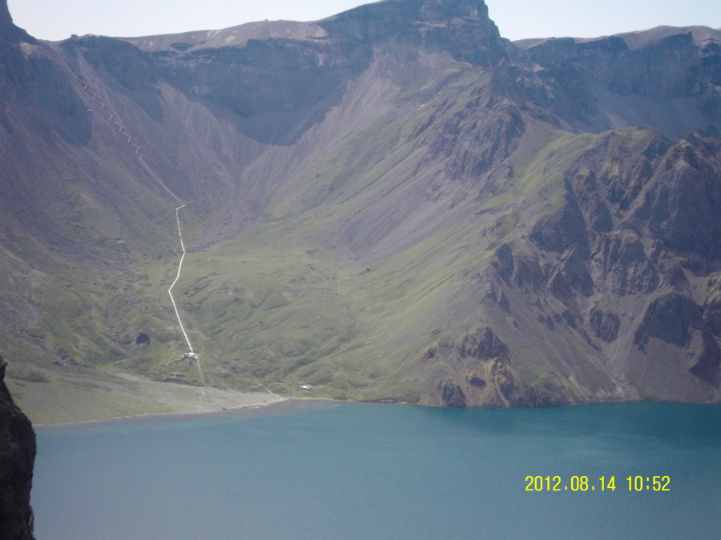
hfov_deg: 22.5
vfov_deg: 17.0
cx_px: 360
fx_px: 1812
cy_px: 270
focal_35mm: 87
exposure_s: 1/125
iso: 200
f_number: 14.7
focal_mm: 15.5
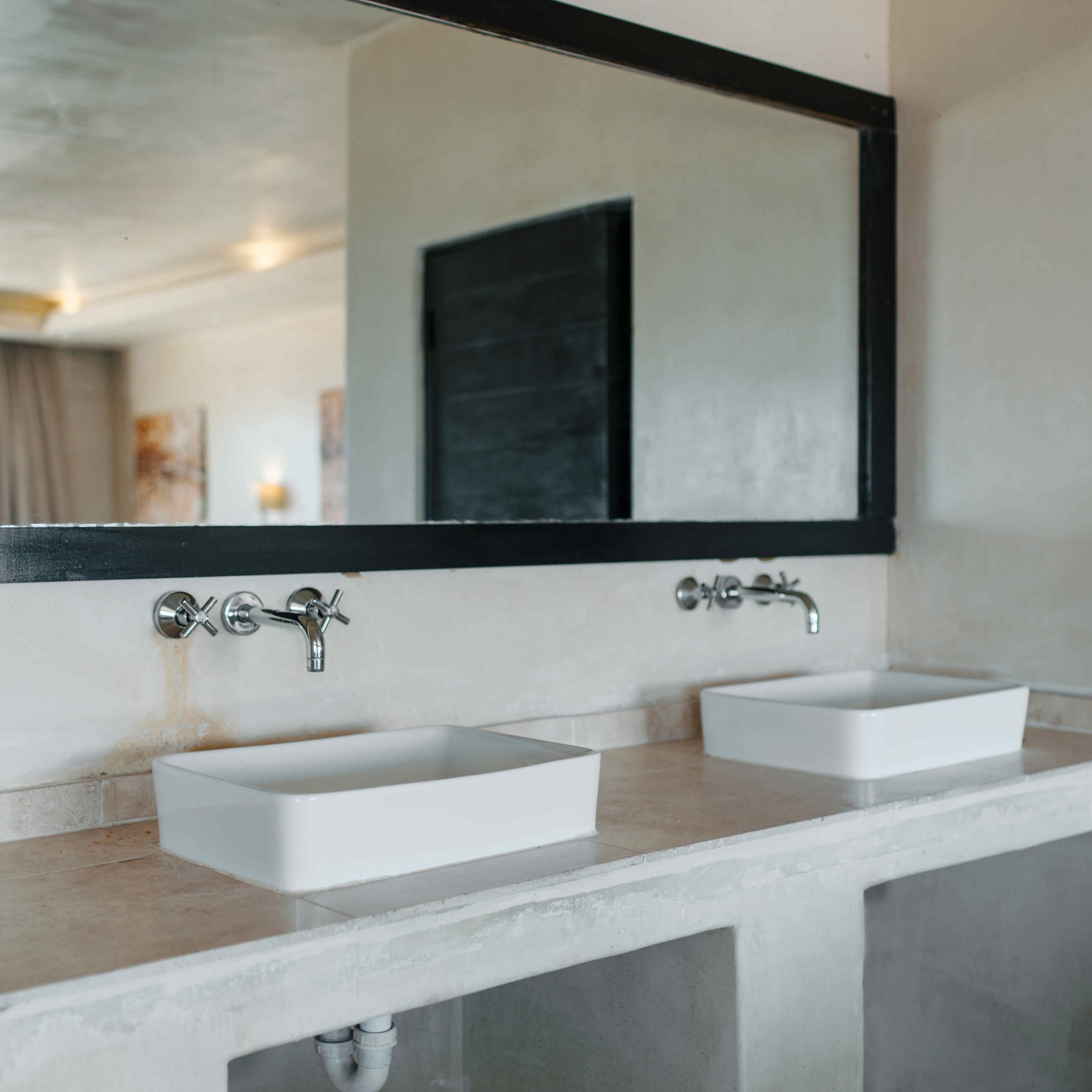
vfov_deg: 37.6
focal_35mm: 45
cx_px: 636
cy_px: 546
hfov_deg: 37.5
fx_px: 1606
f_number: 2
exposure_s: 1/500
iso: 320
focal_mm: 35
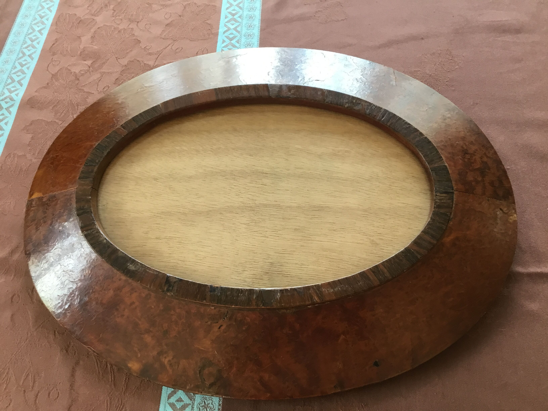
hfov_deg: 58.4
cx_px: 274
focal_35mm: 31
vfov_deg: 45.4
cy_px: 206
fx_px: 491
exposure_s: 1/33
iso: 64
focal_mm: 3.3
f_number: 2.4
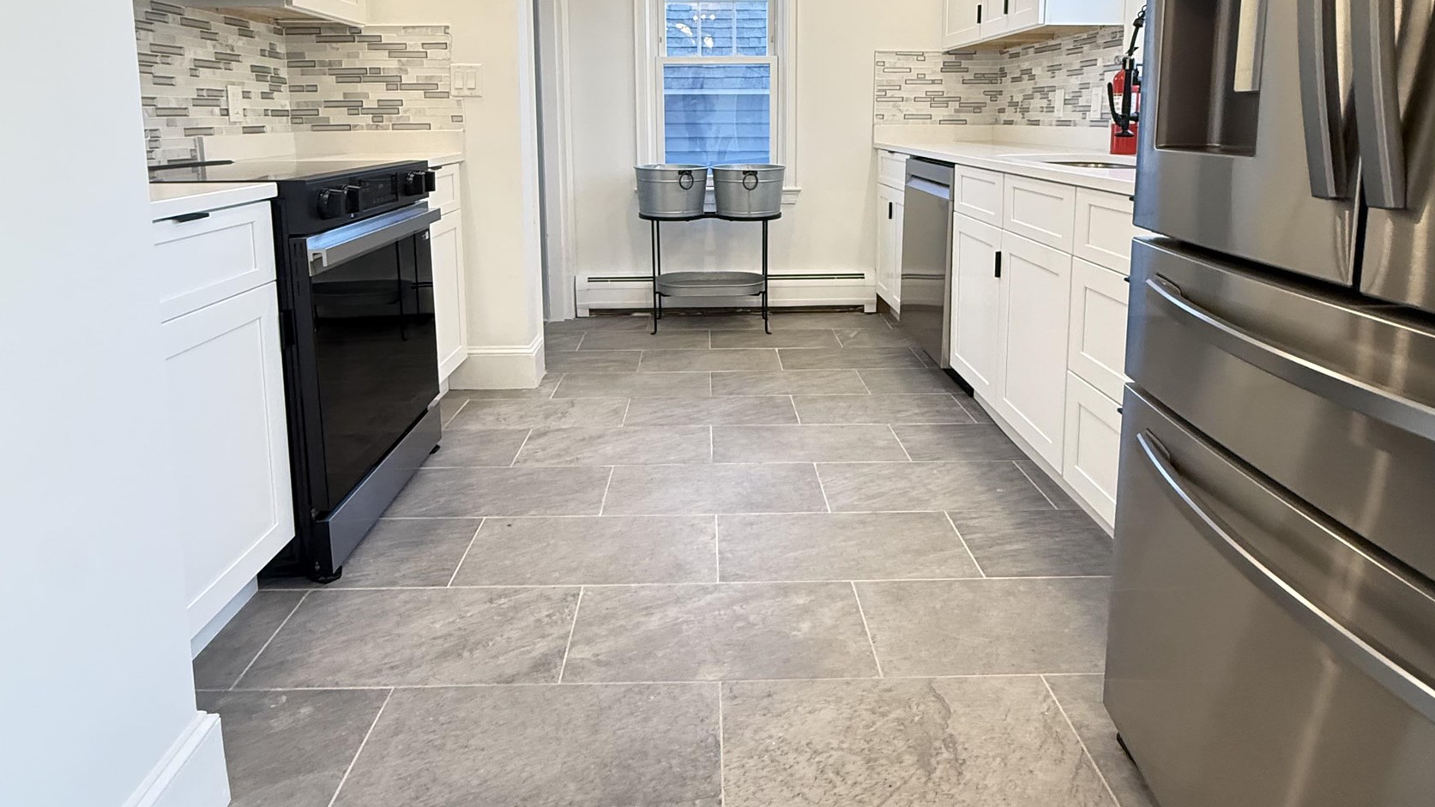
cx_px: 720
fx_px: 799
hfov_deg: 83.8
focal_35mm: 21
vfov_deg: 51.5
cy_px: 212
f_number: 2.2
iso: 500
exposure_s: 1/120
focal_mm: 2.22
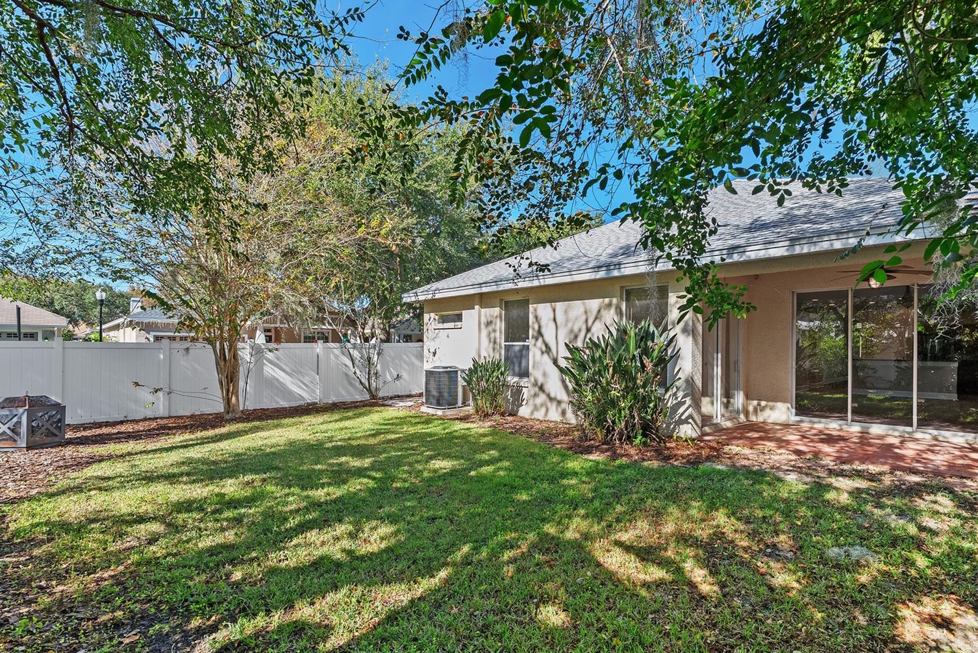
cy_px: 344
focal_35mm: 17
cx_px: 518
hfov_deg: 93.2
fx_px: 462
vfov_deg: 70.4
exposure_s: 1/25
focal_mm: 16
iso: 100
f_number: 9
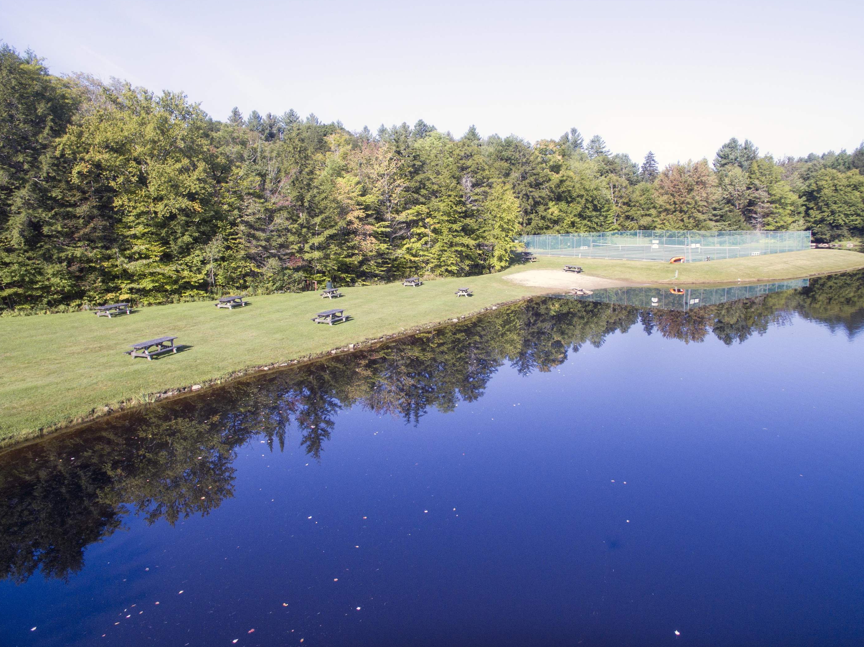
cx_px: 442
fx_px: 549
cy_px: 292
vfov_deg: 60.9
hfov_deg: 76.4
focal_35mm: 22
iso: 100
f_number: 2.8
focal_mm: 3.61
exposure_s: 1/600
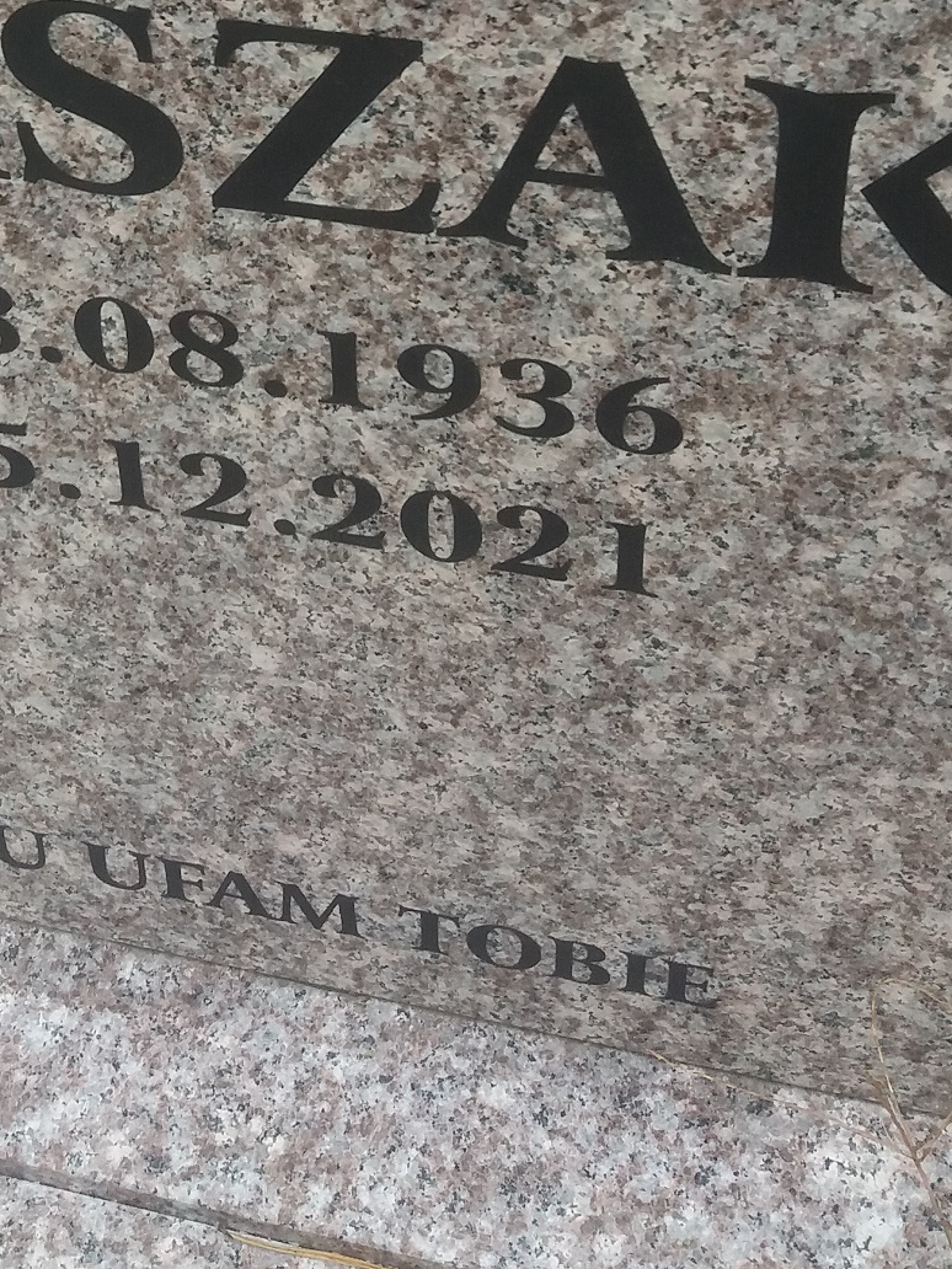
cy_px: 20
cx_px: 197
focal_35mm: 56
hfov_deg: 25.7
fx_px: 2053
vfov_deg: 31.9
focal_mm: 3.7
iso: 64
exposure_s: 1/254
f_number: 1.9
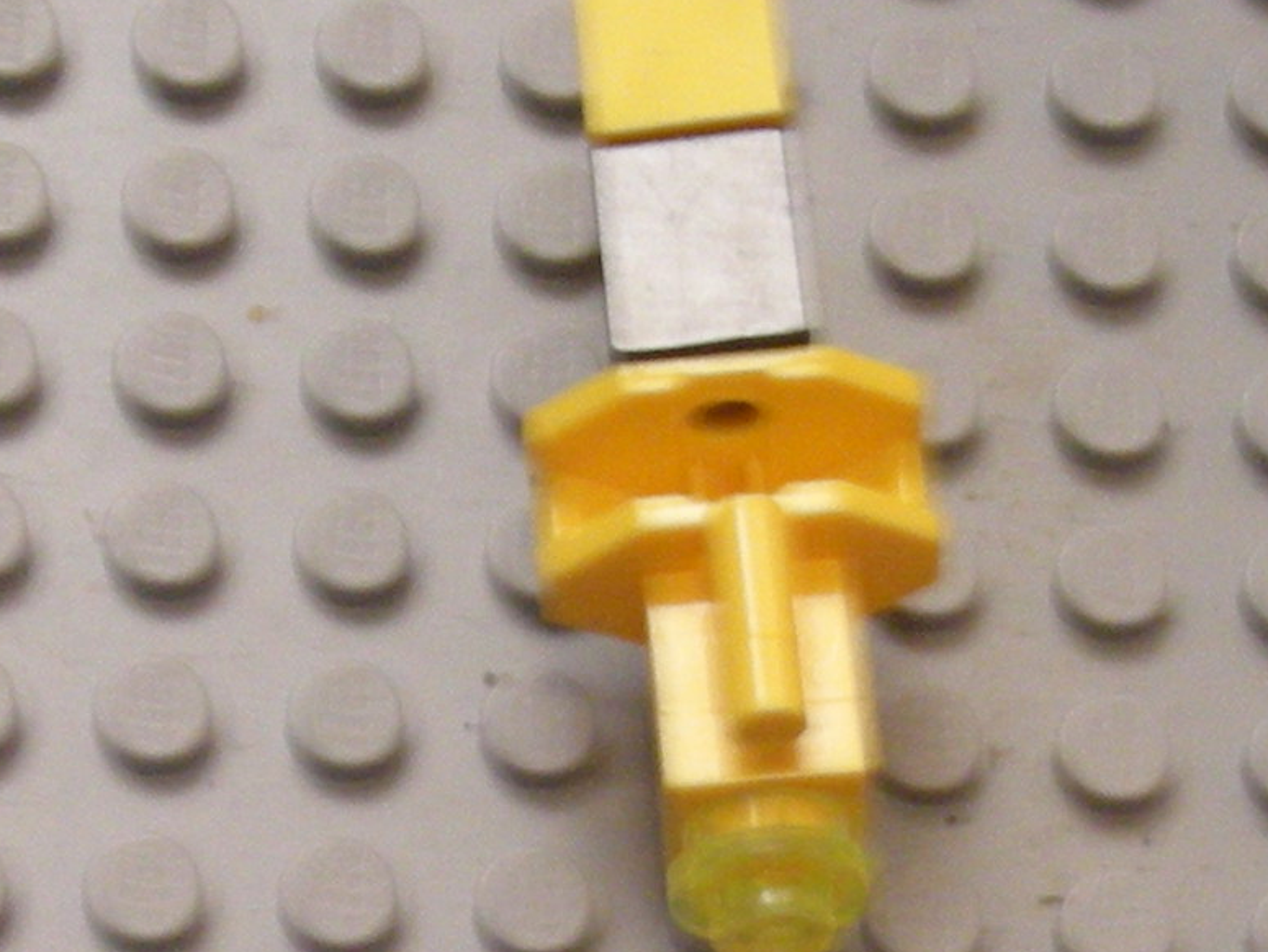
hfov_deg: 14.3
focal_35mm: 138
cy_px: 1603
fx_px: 5057
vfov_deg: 10.3
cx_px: 550
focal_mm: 6.3
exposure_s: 1/12
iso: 200
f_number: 3.2
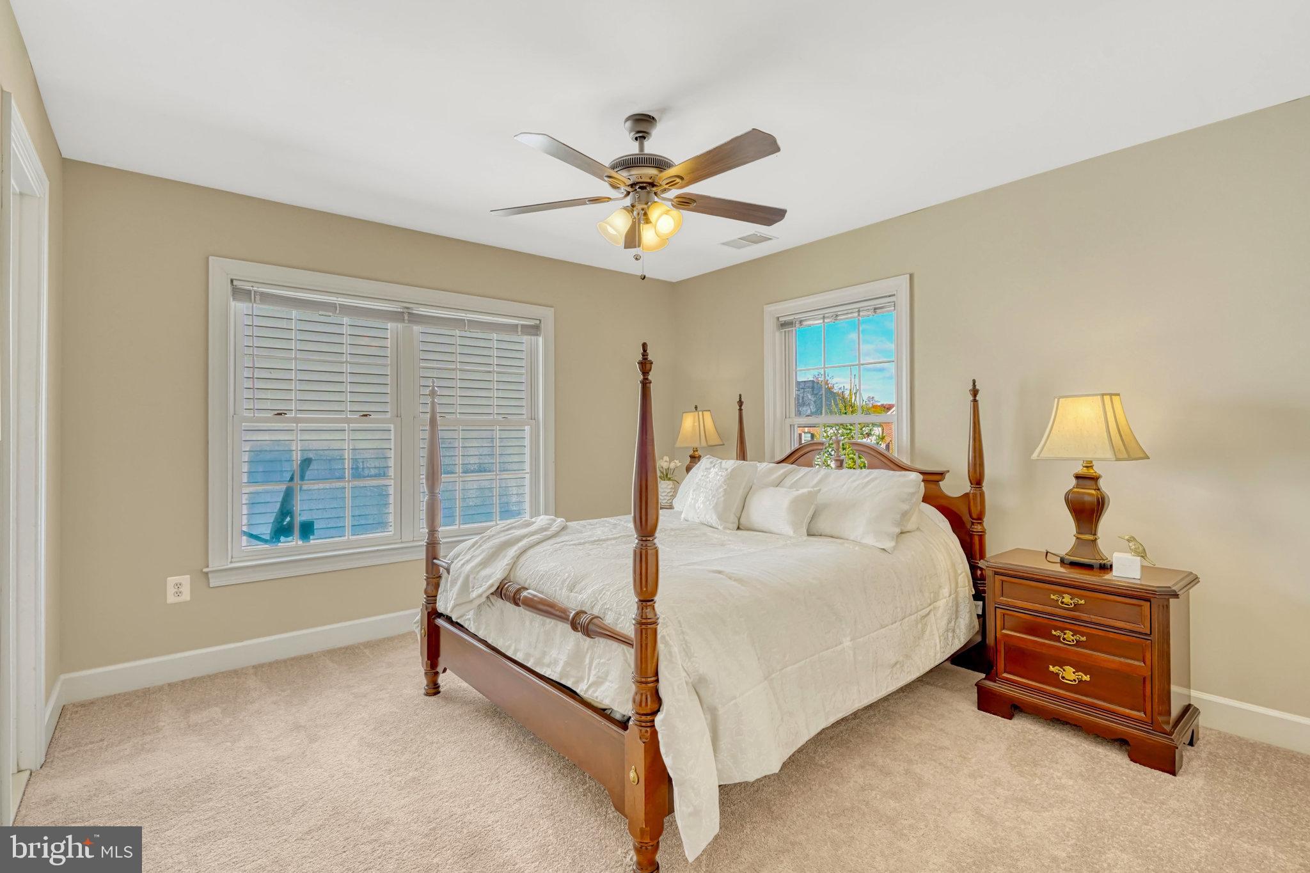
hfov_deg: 96.7
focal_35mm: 16
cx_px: 655
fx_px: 582
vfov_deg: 73.7
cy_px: 436
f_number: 8
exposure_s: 1/25
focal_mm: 16
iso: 1250
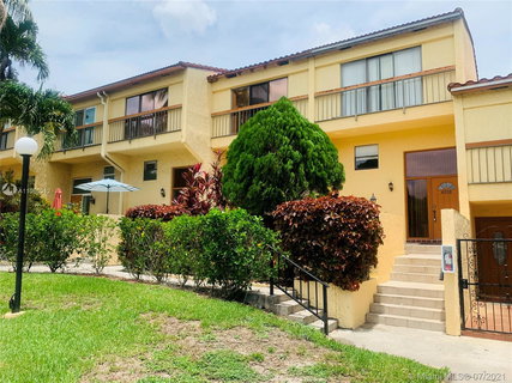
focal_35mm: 26
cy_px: 192
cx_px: 256
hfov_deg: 67.3
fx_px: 384
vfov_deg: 53.0
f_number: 1.8
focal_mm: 4.25
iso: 25
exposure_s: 1/1812
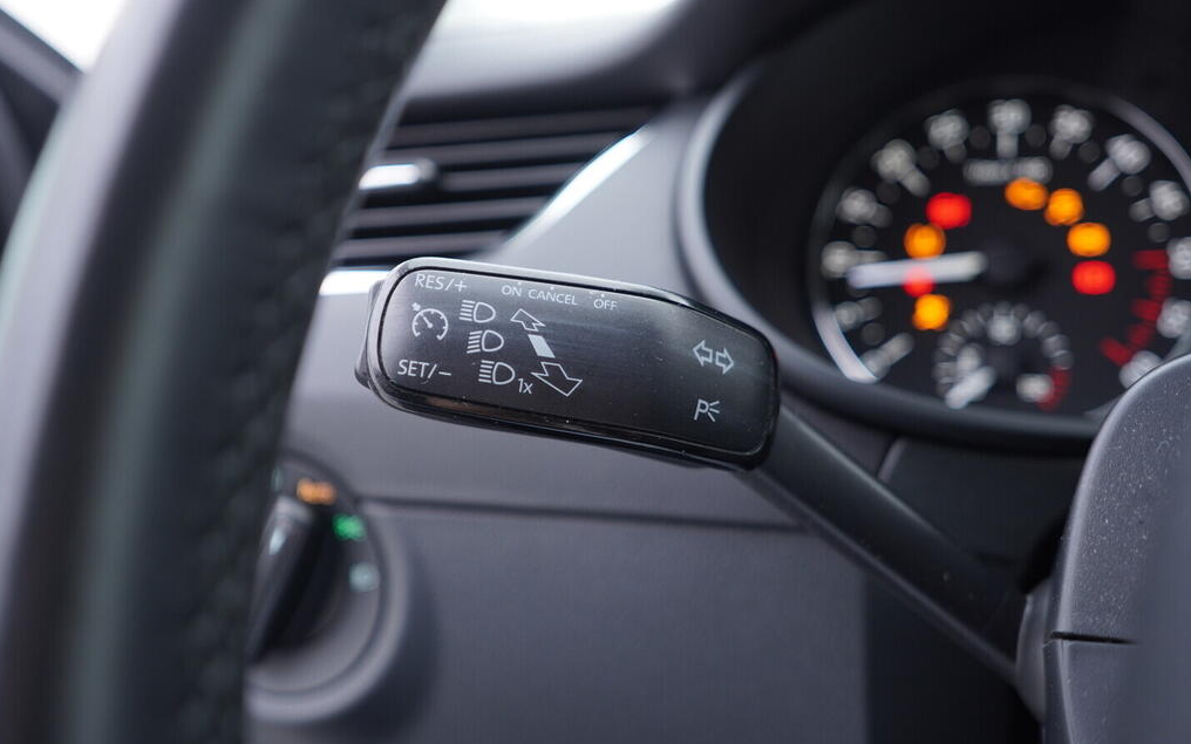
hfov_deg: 52.7
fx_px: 1201
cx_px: 593
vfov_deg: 34.4
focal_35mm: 37
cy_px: 354
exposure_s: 1/40
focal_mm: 24
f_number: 2.8
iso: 250
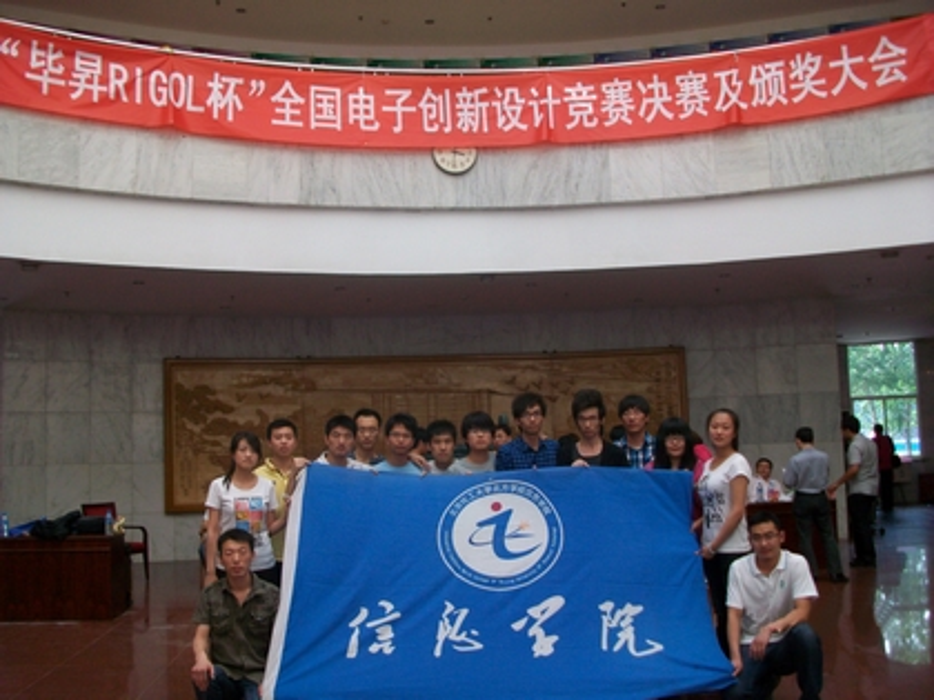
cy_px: 350
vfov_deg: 44.2
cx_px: 467
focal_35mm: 32
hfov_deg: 56.8
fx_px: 863
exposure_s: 1/80
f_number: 2.8
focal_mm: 5.7
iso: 64
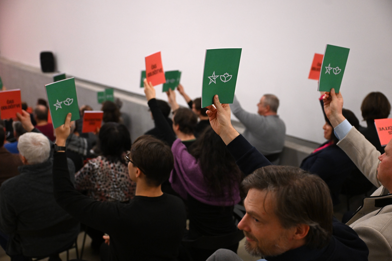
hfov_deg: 50.7
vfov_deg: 35.1
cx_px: 196
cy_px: 130
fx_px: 414
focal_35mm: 38
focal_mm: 38
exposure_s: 1/125
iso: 4000
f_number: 2.8
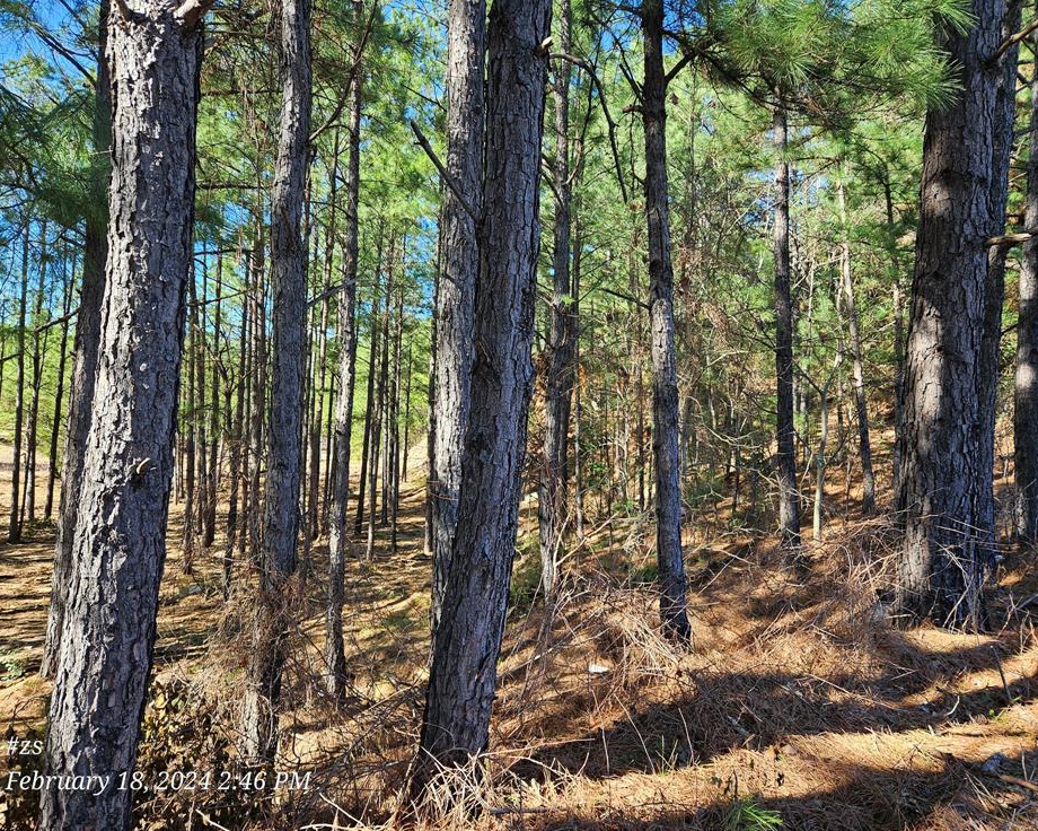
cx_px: 529
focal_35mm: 25
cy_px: 414
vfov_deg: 56.8
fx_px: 768
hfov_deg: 68.1
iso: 25
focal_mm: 5.4
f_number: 1.8
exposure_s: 1/197
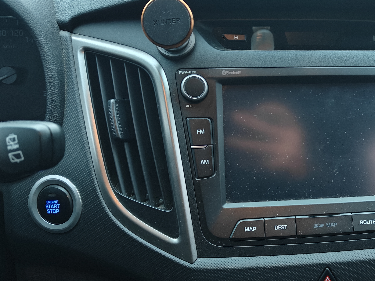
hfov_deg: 46.6
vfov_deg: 36.8
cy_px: 156
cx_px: 269
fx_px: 422
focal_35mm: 39
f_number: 1.8
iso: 1250
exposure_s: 1/33
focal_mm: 5.59
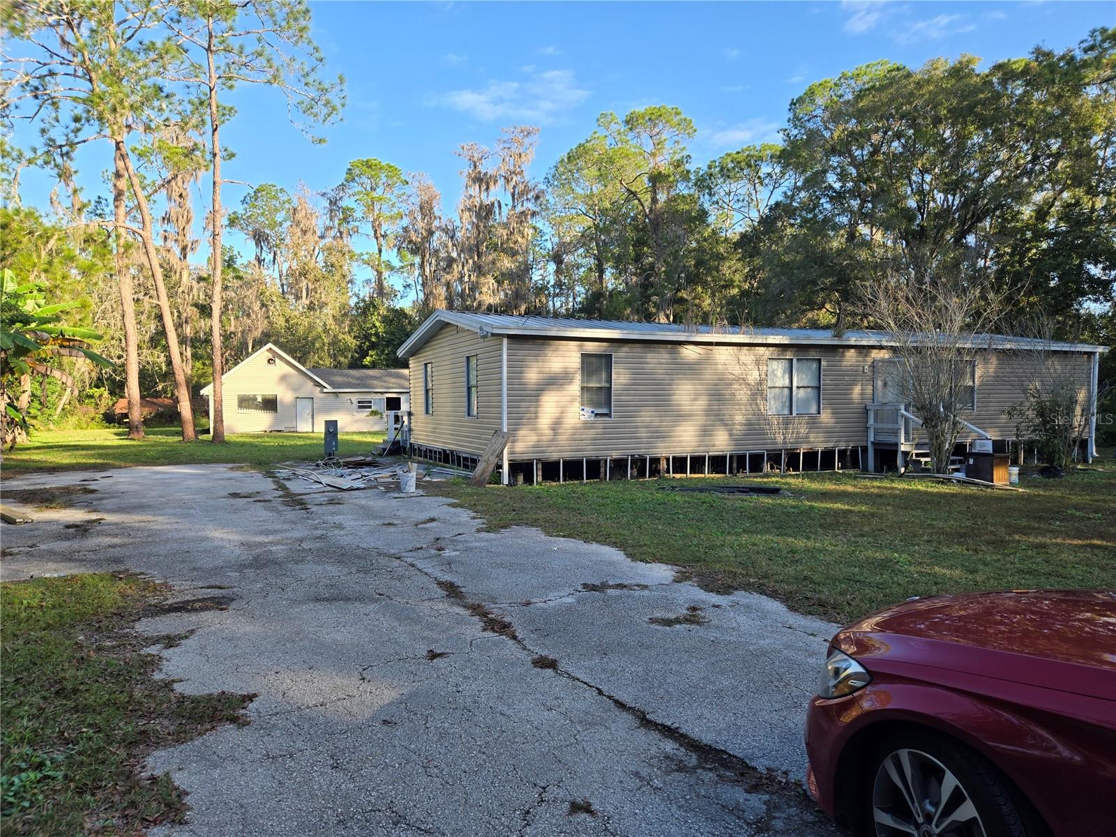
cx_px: 558
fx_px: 742
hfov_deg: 73.9
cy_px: 418
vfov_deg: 58.9
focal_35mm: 23
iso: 25
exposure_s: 1/519
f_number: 1.8
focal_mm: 5.4
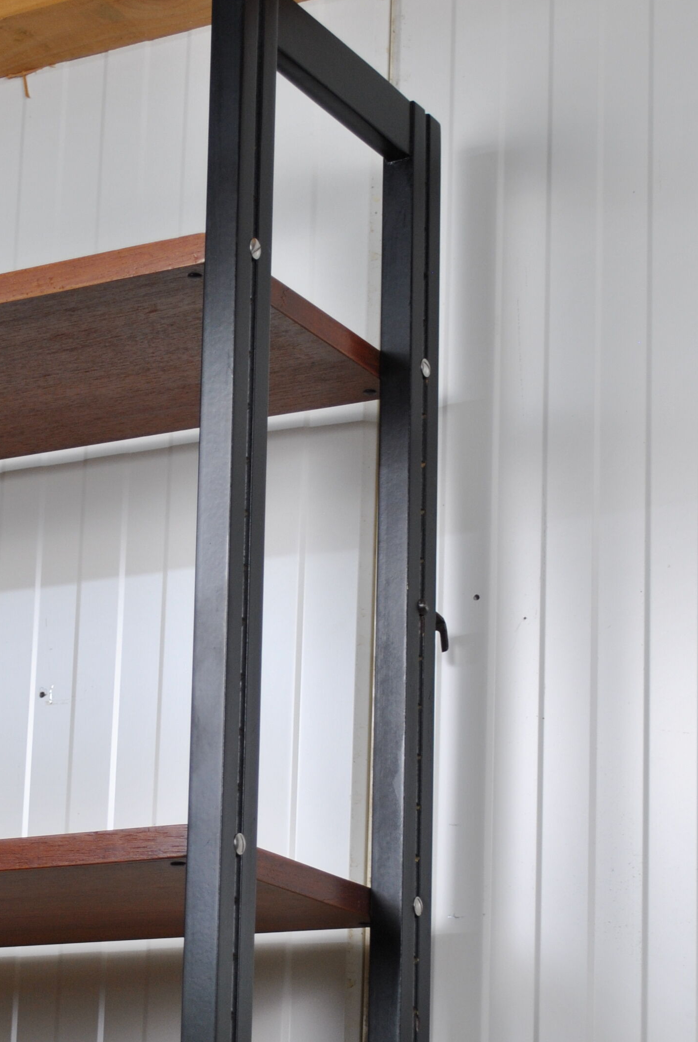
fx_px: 2781
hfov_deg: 14.3
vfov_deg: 21.0
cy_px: 792
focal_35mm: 96
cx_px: 171
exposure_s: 1/20
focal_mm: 35
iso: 200
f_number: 5
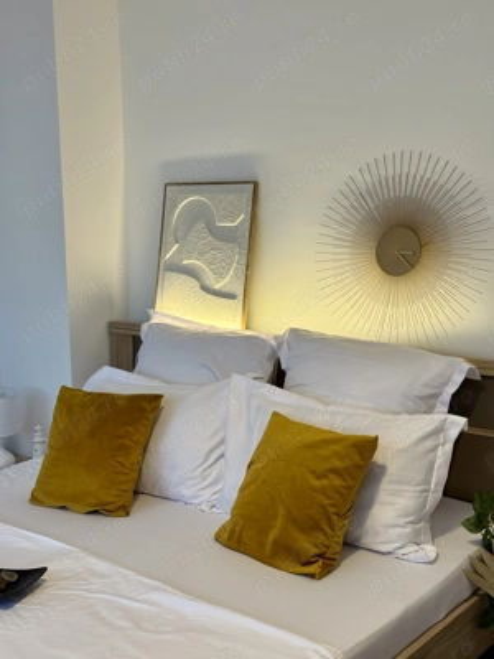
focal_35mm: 48
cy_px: 330
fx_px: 913
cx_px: 247
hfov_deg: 30.3
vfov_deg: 39.7
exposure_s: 1/61
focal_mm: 6.76
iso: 100
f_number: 1.78
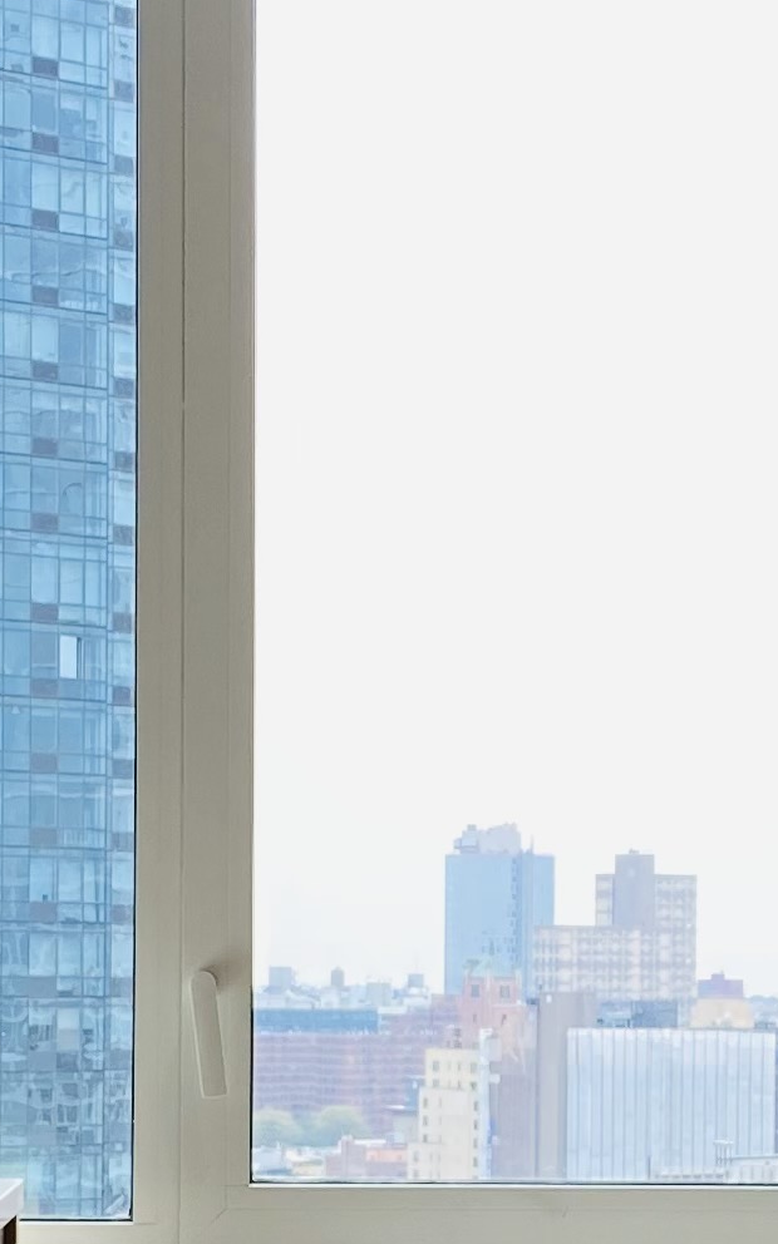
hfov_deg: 11.7
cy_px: 1025
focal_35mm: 112
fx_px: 3800
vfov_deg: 18.4
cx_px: 612
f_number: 1.8
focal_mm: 4.25
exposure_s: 1/285
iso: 32
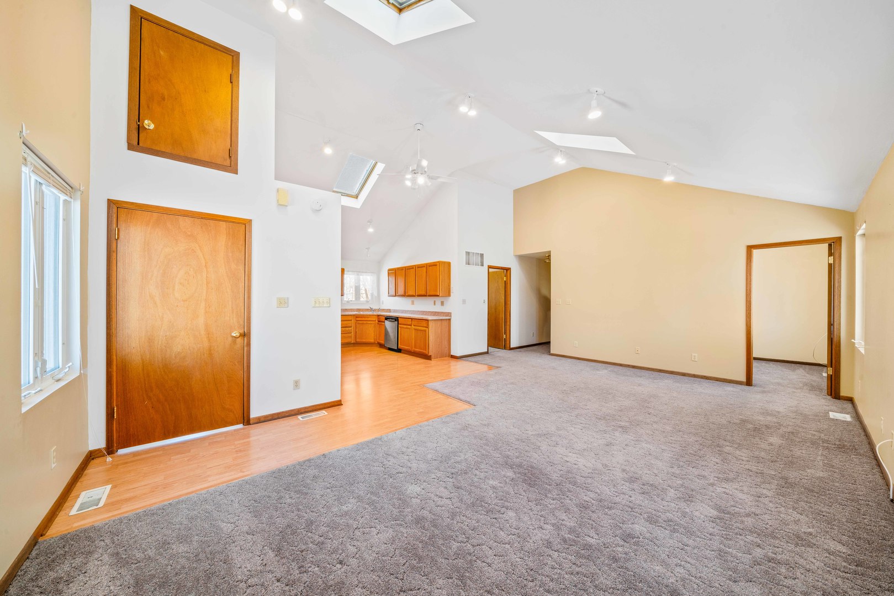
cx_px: 447
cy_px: 298
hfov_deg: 112.6
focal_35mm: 12
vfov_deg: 90.0
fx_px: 298
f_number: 11
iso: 160
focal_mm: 12
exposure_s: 1/2
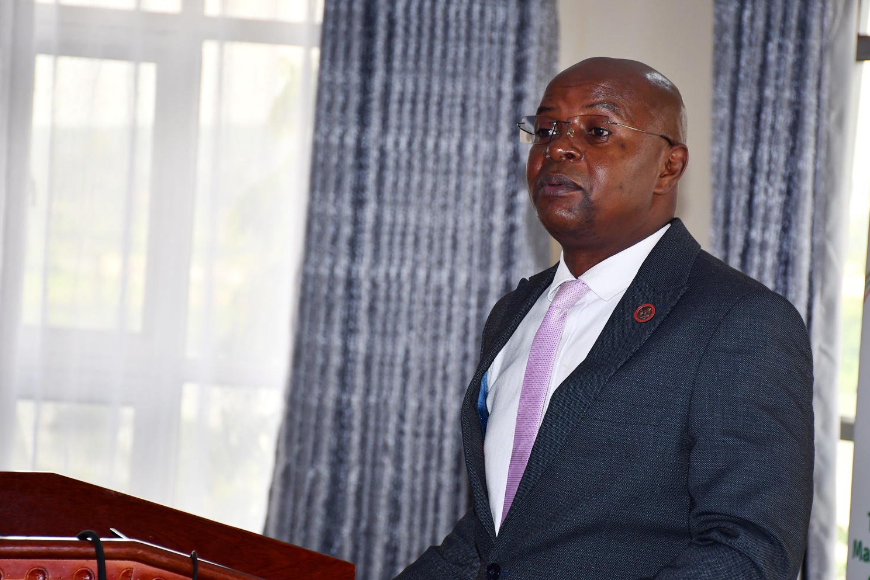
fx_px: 3118
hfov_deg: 15.9
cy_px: 297
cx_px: 441
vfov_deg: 10.6
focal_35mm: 129
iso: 450
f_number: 5.3
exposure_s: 1/60
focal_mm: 80
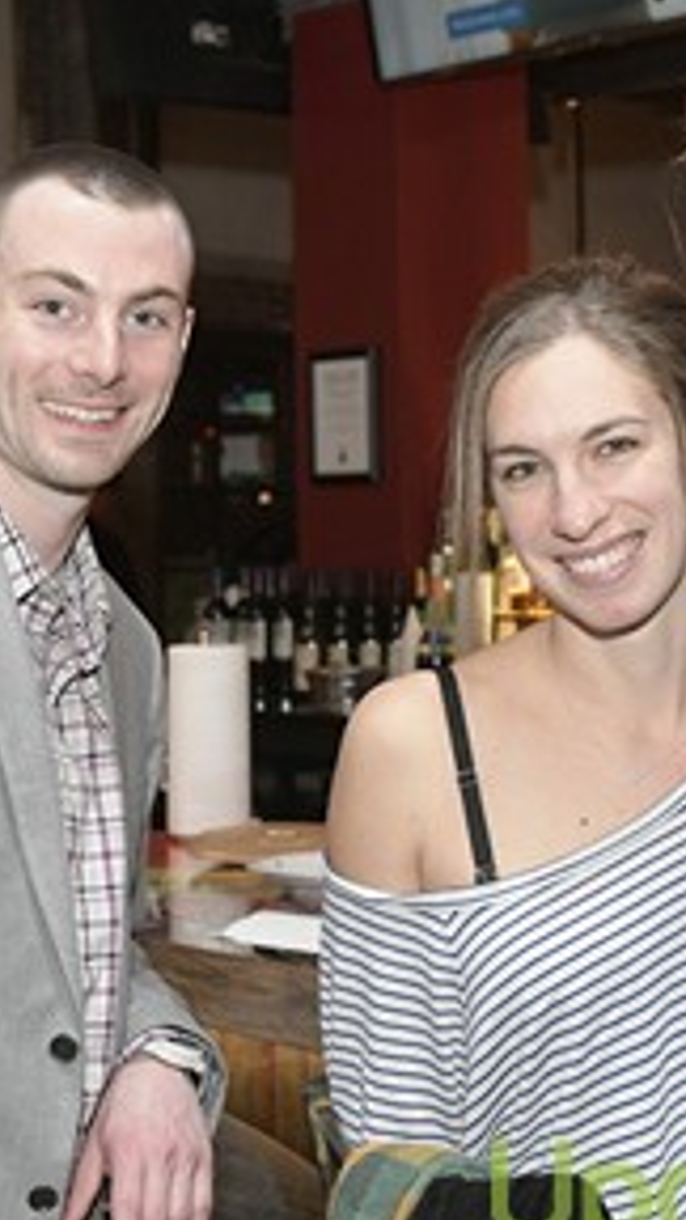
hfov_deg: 14.9
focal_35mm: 81
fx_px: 2619
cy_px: 599
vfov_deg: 26.2
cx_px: 343
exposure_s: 1/100
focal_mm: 27
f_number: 4
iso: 2000
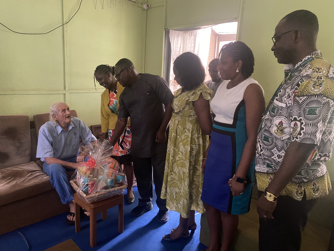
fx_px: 251
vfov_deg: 53.1
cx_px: 167
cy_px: 126
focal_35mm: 26
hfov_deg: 67.3
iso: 1000
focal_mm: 4.25
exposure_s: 1/30
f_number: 1.8
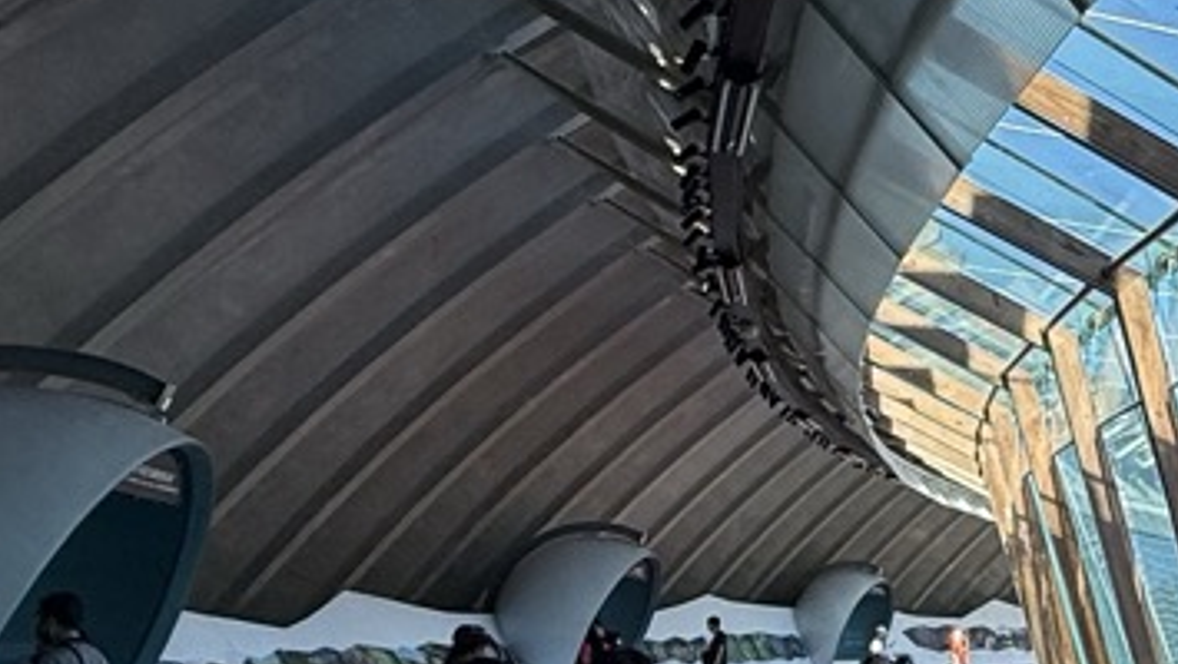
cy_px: 535
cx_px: 1264
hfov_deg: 33.5
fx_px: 1719
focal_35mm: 55
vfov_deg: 21.6
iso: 64
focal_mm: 2.22
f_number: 2.2
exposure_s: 1/359
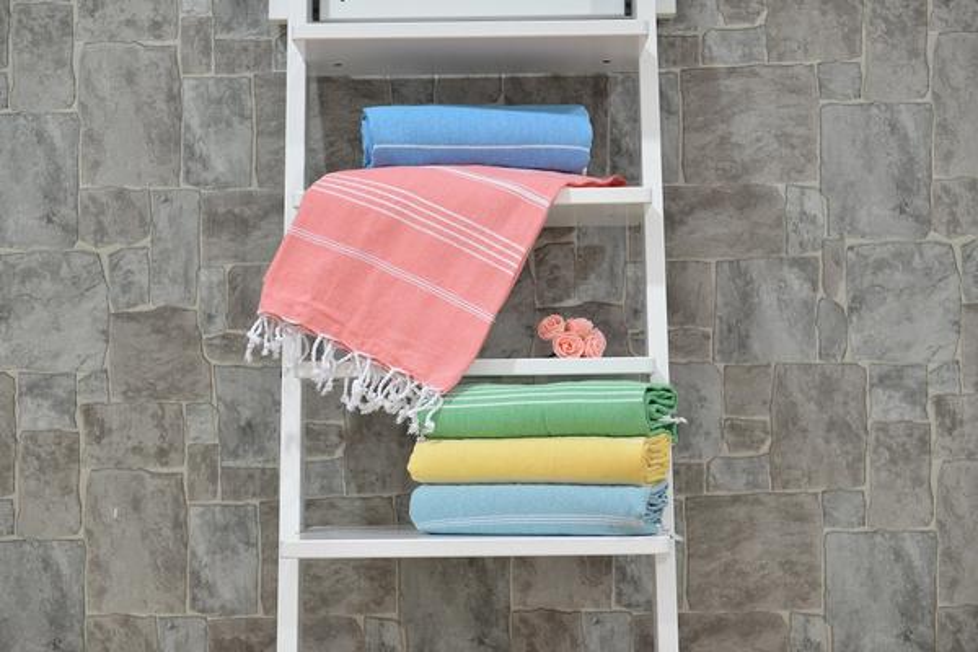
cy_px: 326
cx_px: 489
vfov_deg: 21.9
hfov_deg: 32.4
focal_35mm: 62
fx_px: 1684
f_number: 2.8
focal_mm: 62
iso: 400
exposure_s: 1/30
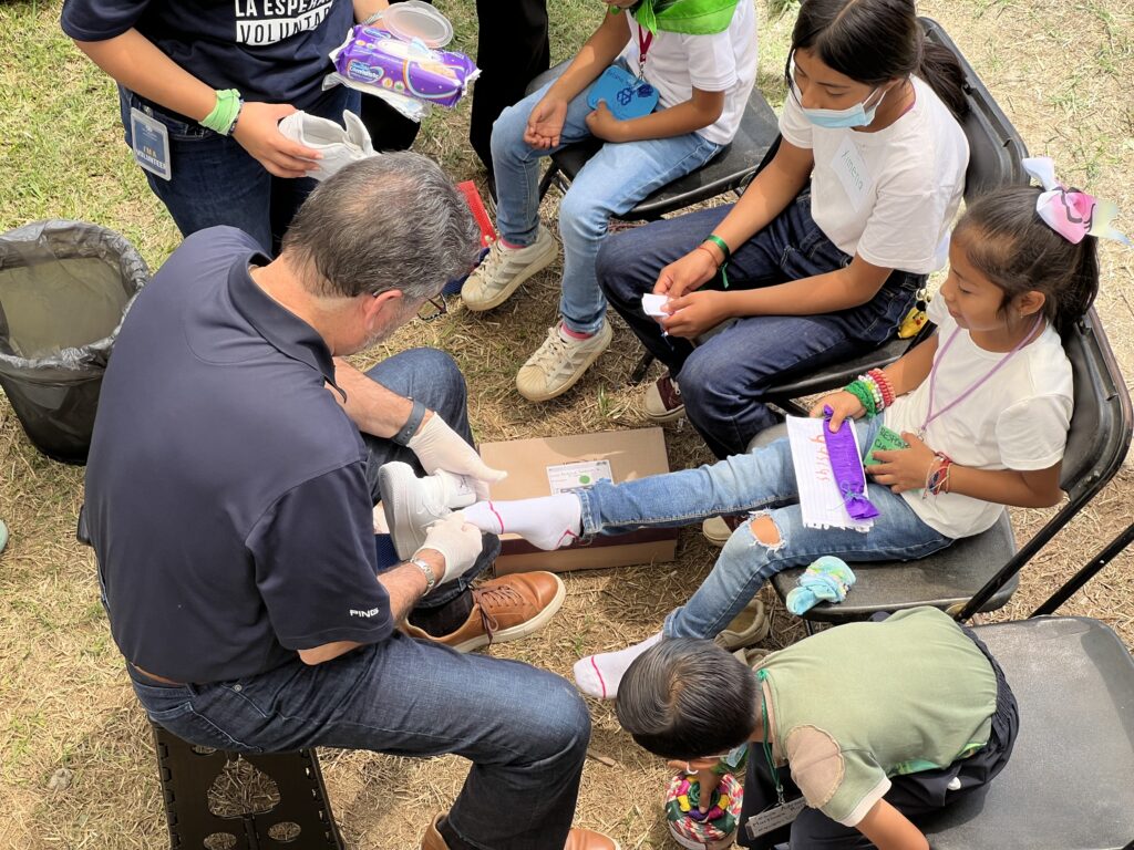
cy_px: 425
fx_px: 2522
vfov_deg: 19.1
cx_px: 567
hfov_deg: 25.3
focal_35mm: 77
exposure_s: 1/121
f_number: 2.8
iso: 32
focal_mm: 9
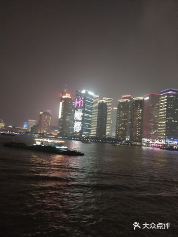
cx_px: 89
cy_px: 118
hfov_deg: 46.8
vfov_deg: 59.9
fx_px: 205
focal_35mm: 30
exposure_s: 1/33.3
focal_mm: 3.95
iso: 783
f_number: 1.8
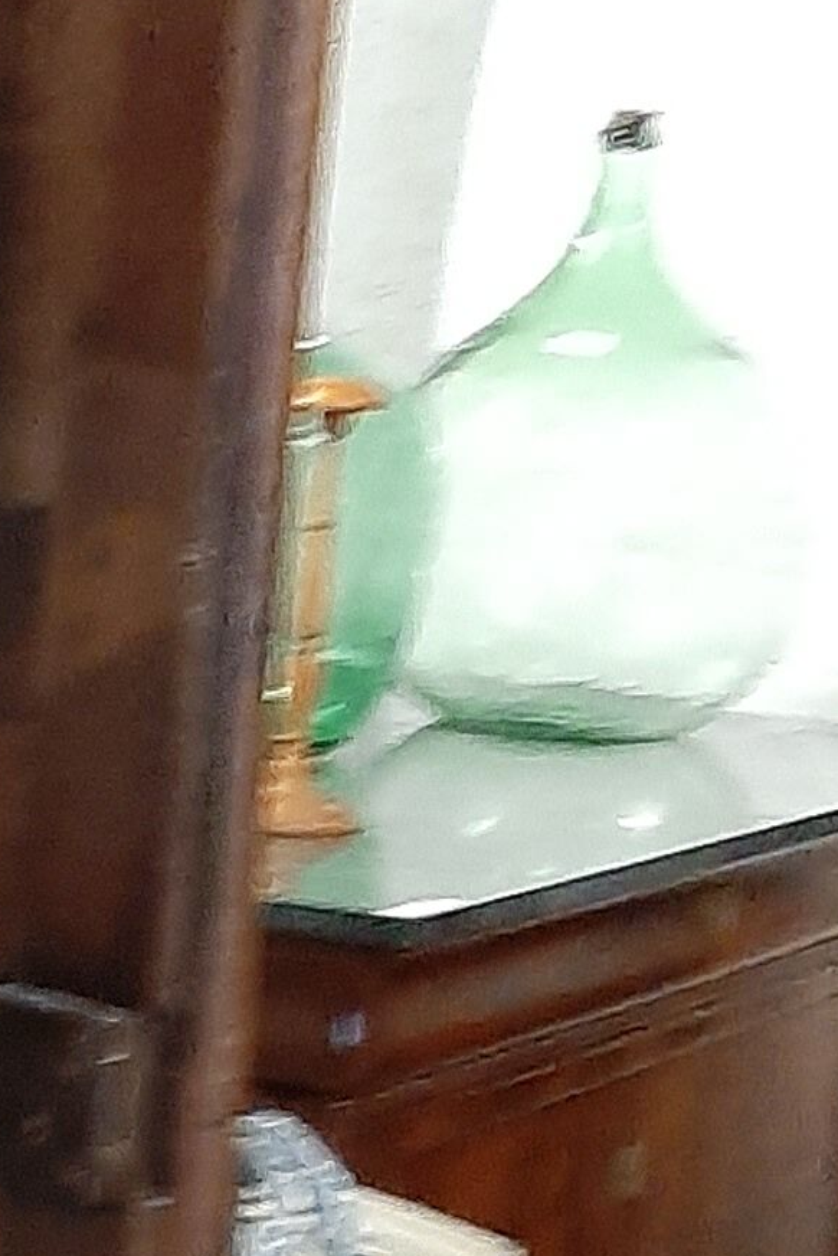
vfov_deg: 16.1
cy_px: 1252
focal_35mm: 125
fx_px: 4361
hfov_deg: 9.8
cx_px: -1093
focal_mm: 3.93
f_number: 1.7
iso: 400
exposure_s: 1/20
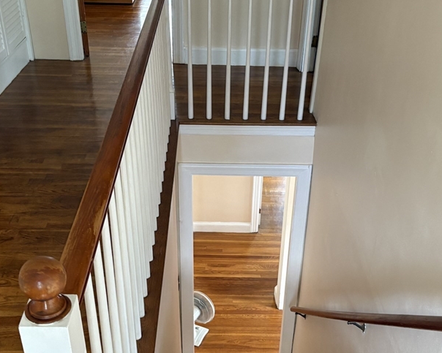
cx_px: 224
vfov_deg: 34.8
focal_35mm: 43
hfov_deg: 42.9
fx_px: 562
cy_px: 203
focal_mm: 5.96
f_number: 1.6
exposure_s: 1/60
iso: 320
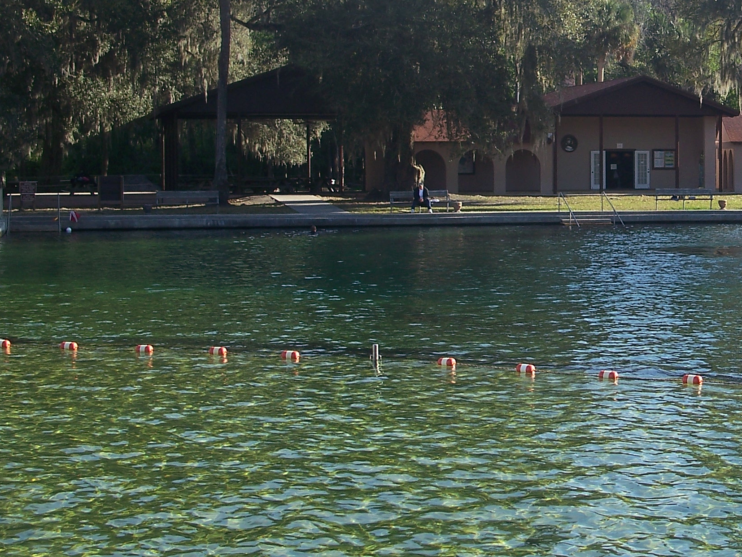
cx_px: 655
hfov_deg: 25.9
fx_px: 1565
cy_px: 208
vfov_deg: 20.1
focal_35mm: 73
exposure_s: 1/500
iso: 64
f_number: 2.8
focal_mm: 7.8
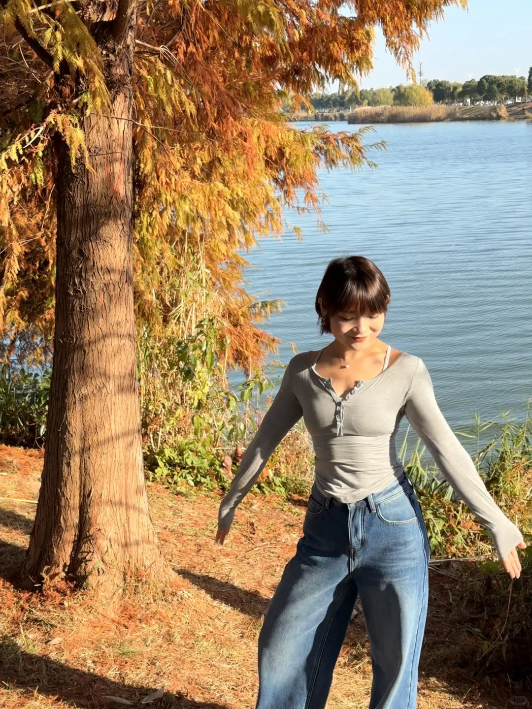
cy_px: 354
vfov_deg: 39.7
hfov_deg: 30.3
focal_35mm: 48
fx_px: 984
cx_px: 266
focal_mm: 6.76
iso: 80
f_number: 1.78
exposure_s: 1/1715
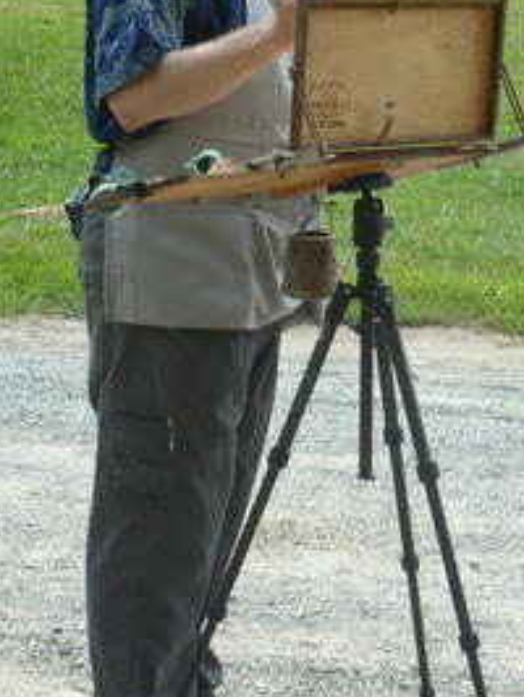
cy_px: 223
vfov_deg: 17.8
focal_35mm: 110
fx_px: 2217
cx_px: 317
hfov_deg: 13.5
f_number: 4.6
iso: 100
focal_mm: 11.7
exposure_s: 1/160
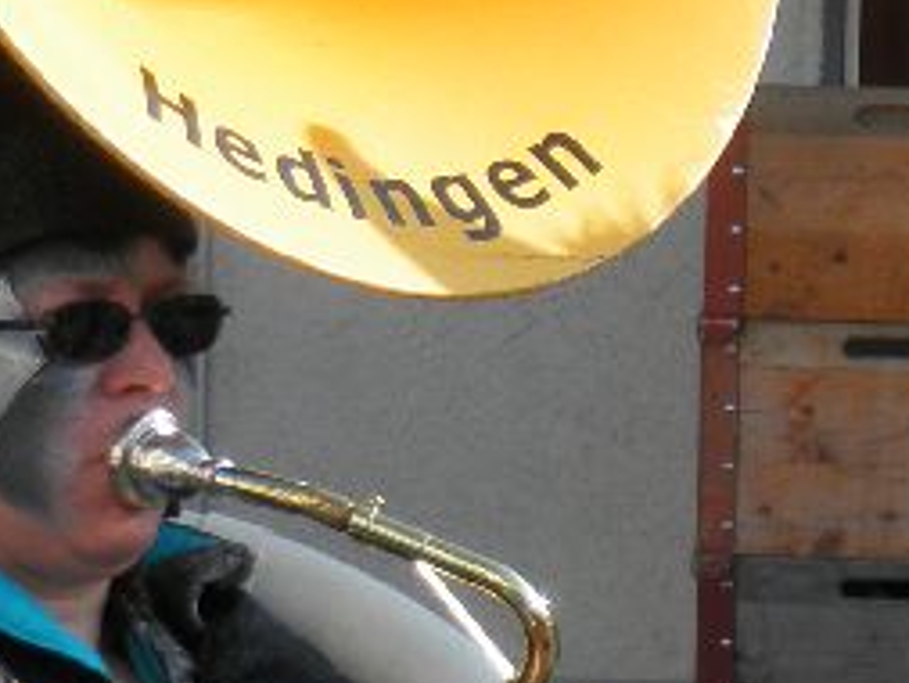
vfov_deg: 3.6
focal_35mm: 409
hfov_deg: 4.8
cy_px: 564
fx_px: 10745
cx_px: 1538
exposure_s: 1/160
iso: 64
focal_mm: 17.9
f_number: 5.3
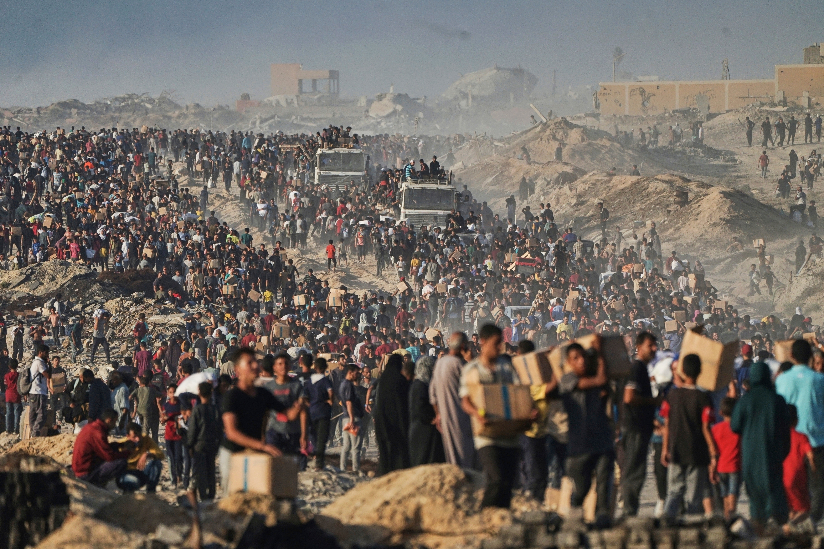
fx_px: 8194
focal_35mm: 358
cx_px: 412
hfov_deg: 5.8
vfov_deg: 3.8
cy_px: 274
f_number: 6.3
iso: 400
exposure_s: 1/3200
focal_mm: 358
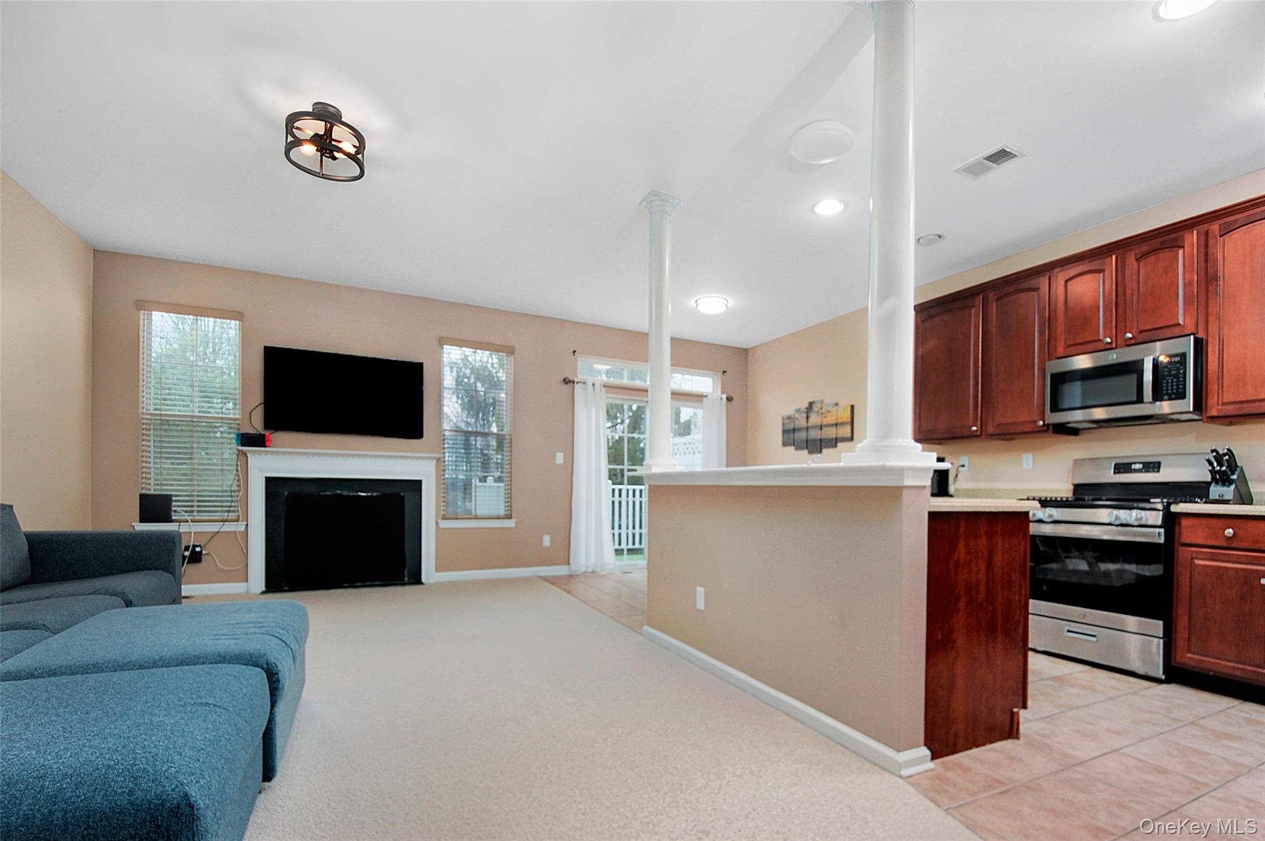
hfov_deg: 100.4
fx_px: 527
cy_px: 420
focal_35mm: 15
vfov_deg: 77.2
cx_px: 632
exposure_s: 1/25
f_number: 14
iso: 400
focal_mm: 10
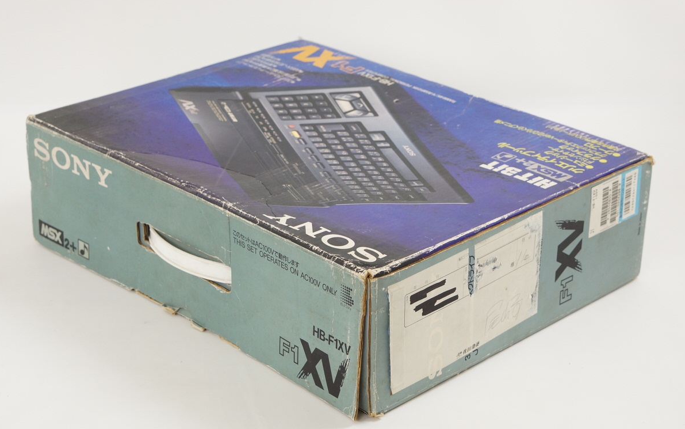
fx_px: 1438
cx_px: 342
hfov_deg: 26.8
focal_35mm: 77
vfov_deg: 16.9
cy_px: 226
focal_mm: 50
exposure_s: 1/80
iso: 800
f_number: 6.3
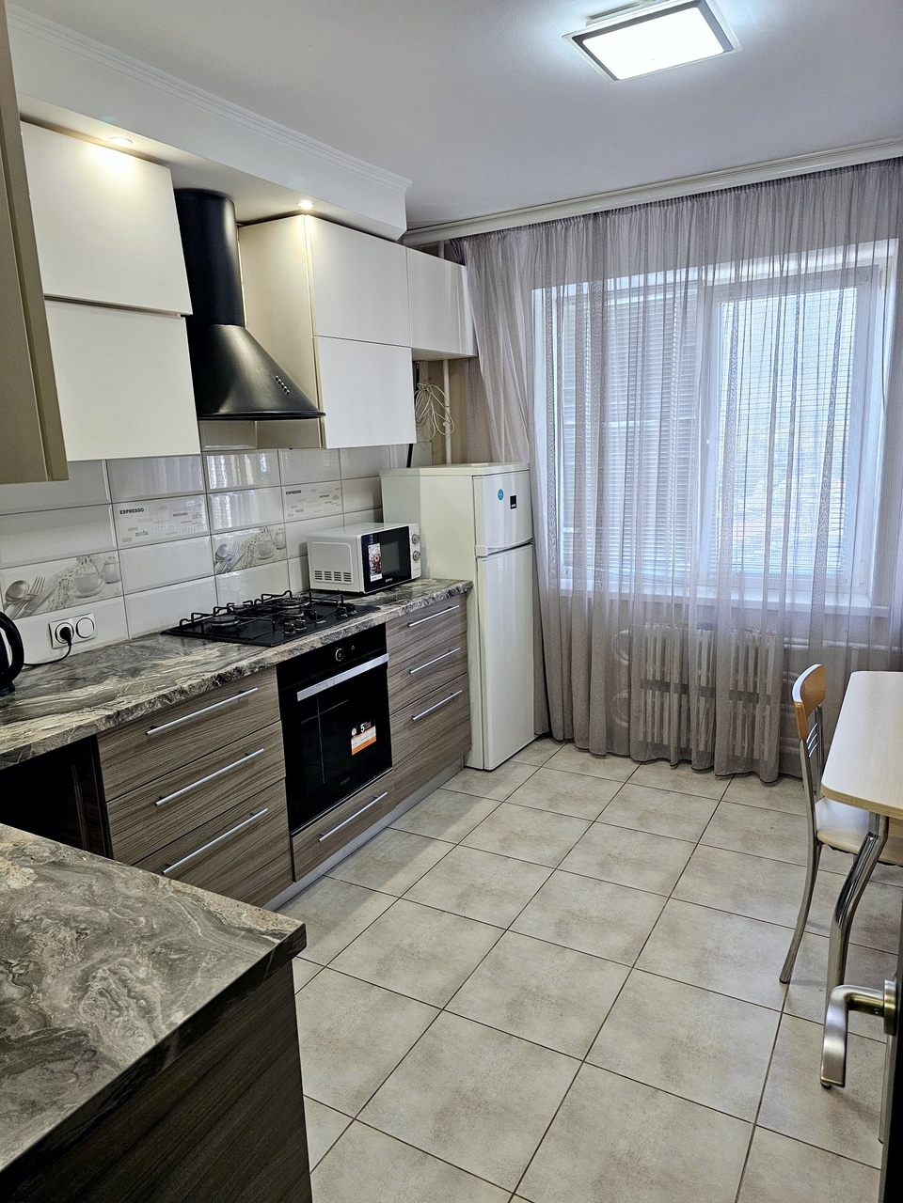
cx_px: 452
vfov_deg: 73.9
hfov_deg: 58.9
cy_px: 602
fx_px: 800
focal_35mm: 23
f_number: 1.7
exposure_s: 1/240
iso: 400
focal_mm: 6.3
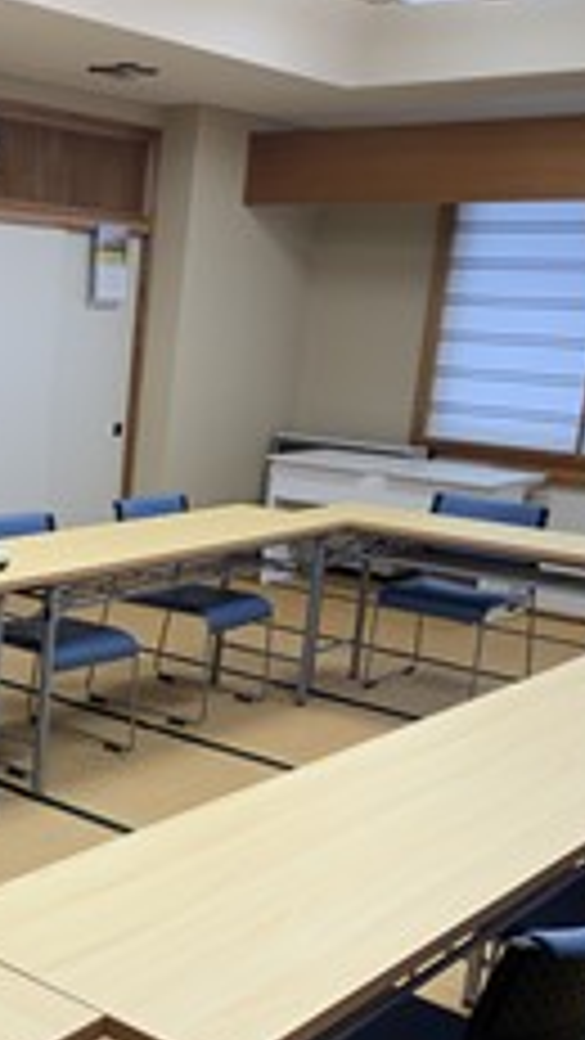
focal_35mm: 49
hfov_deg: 22.9
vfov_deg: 41.7
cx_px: -68
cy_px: 662
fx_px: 1351
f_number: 1.8
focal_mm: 4.25
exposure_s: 1/50
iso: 64
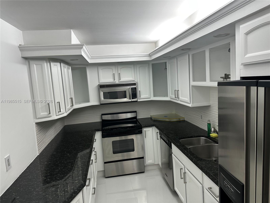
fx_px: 187
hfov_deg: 71.6
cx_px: 135
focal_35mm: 24
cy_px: 102
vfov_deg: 56.8
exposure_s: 1/60
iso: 125
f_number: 1.78
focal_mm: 6.86
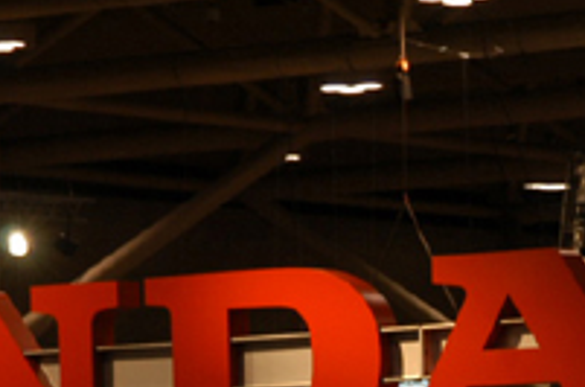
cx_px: 351
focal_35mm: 354
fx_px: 5739
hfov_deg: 5.8
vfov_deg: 3.9
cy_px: 413
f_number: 5
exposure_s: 1/60
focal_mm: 70
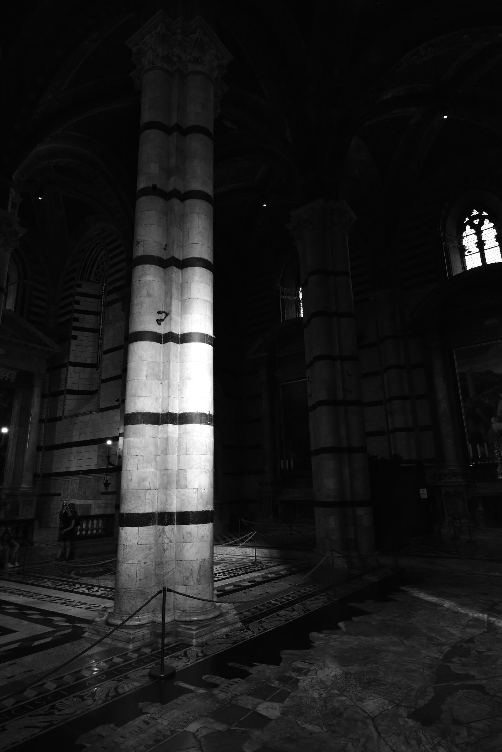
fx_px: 418
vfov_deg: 84.0
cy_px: 376
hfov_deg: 62.0
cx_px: 251
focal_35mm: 20
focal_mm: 20
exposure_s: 1/50
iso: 2000
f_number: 8
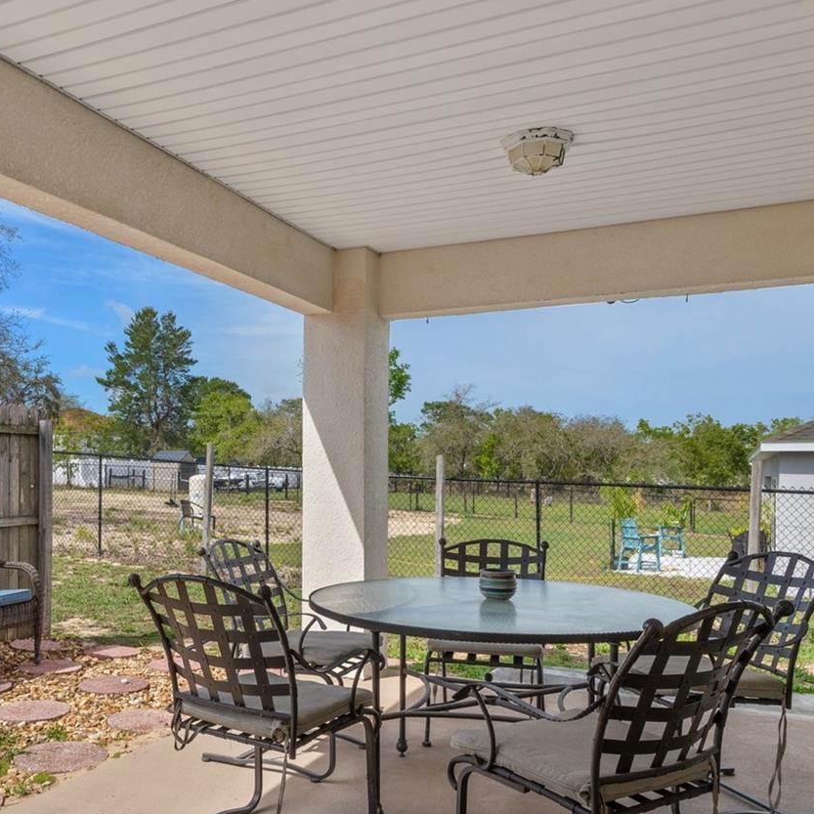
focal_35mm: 32
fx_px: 846
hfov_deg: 50.0
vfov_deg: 51.2
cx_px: 239
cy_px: 468
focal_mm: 13
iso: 250
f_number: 8
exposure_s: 1/30
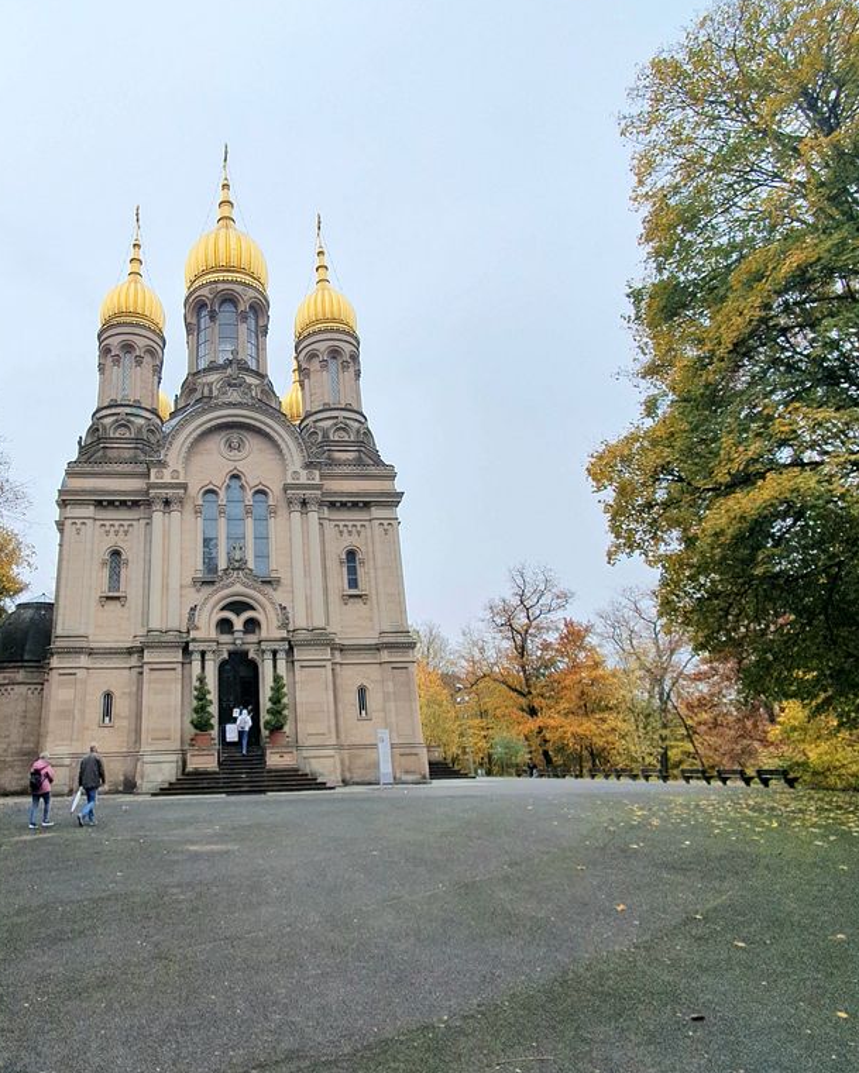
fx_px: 635
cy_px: 532
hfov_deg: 66.1
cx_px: 278
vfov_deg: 80.4
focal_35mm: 20
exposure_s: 1/476
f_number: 2.2
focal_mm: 1.8
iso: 50
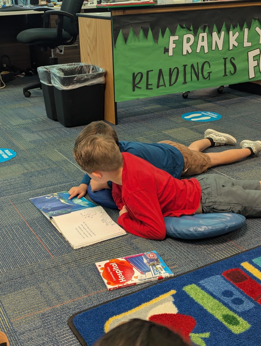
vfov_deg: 39.6
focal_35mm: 48
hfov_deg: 30.3
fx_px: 481
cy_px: 173
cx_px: 130
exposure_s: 1/73.5
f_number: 1.85
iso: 261
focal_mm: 6.81
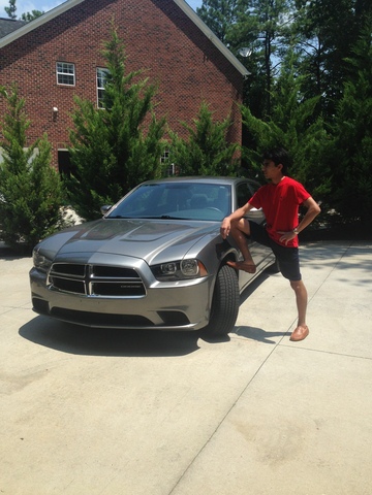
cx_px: 186
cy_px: 248
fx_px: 473
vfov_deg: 55.4
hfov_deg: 42.9
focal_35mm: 33
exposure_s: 1/1748
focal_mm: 4.13
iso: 50
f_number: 2.4
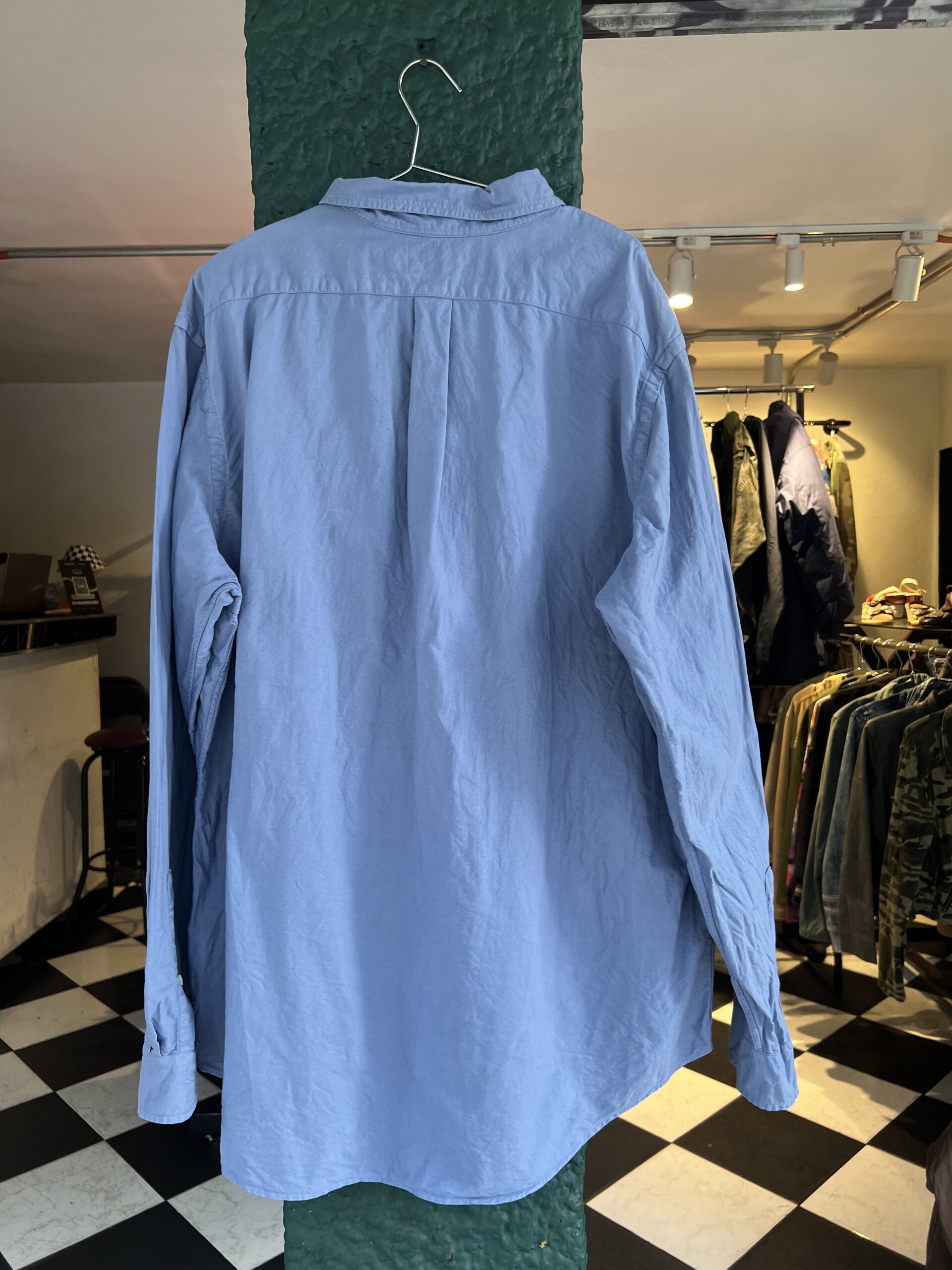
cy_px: 635
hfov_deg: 53.1
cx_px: 476
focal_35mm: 26
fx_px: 953
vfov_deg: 67.3
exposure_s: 1/121
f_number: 1.5
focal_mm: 5.7
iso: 80
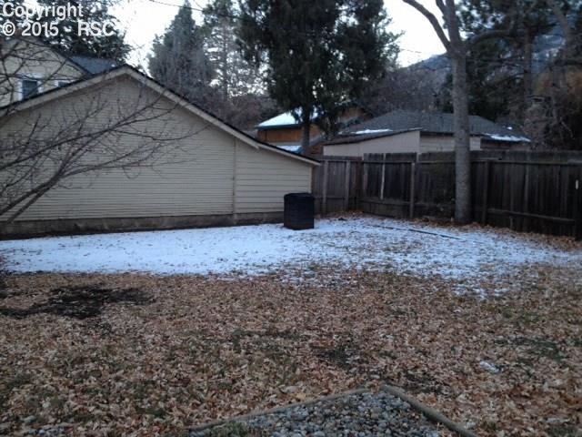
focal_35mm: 35
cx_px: 291
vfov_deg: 40.7
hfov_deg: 52.6
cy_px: 218
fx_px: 588
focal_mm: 4.28
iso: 64
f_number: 2.4
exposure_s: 1/20
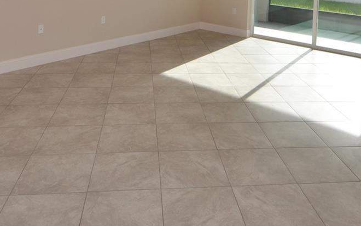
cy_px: -28
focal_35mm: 37
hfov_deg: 52.7
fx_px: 364
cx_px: 193
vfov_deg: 30.5
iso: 200
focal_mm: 10
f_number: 7.1
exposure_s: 1/200
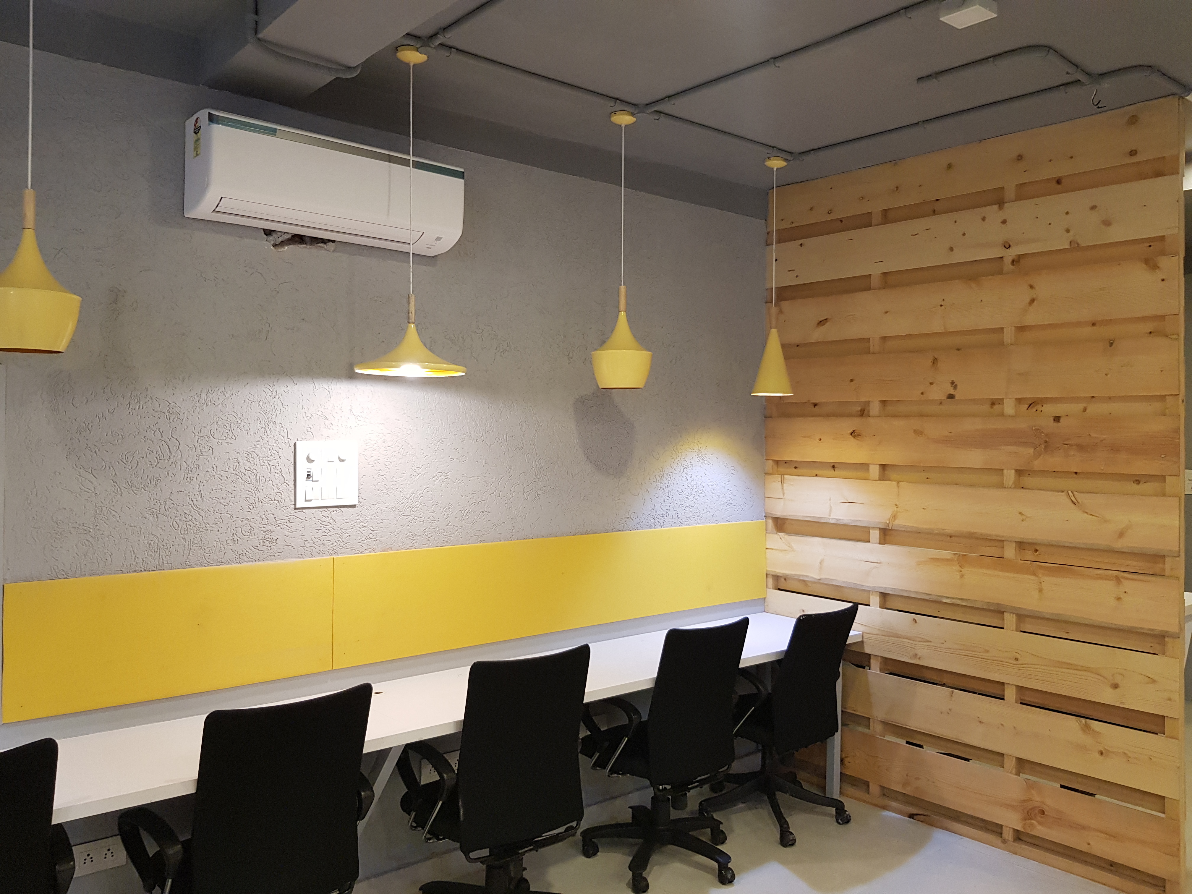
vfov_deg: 53.1
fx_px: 895
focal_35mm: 26
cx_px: 596
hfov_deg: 67.3
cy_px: 447
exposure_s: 1/33
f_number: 1.7
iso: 160
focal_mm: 4.2
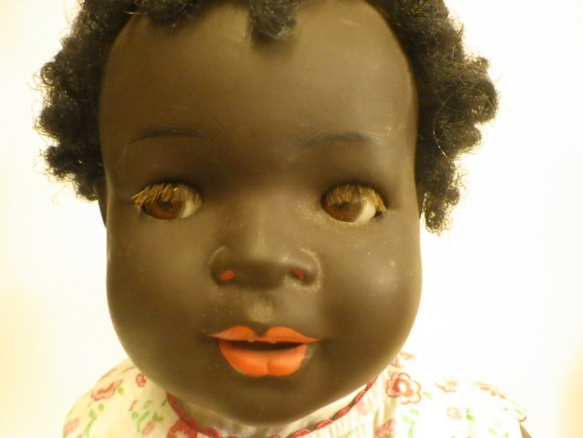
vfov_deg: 49.7
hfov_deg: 63.4
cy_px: 219
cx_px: 292
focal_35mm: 28
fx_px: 472
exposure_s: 1/30
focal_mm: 5
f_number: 3.5
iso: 1600
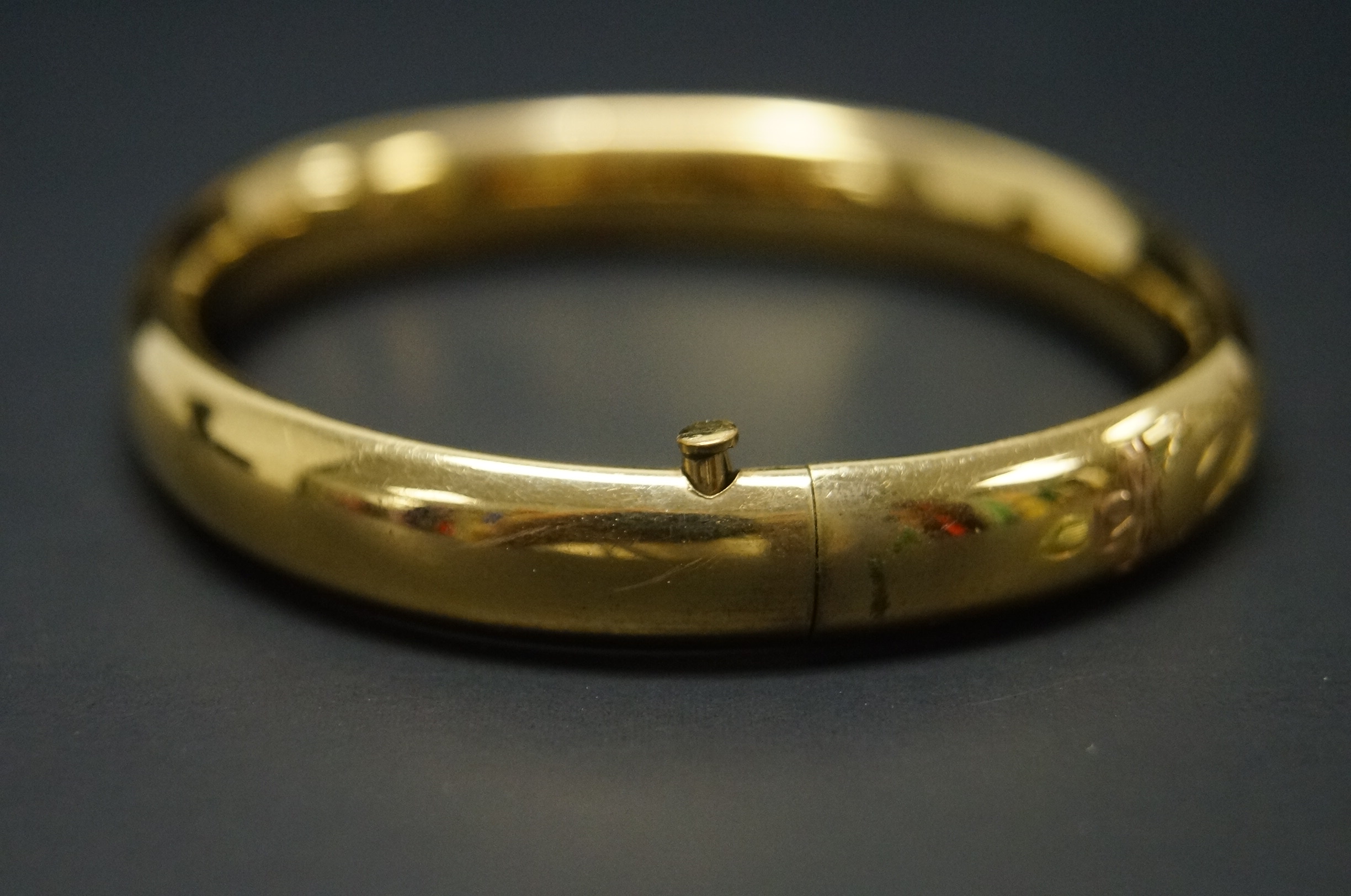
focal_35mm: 75
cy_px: 448
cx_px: 676
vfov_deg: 18.1
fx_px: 2810
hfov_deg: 27.0
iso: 2000
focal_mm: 50
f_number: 5.6
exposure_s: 1/80
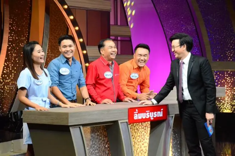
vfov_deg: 13.8
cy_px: 78
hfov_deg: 20.7
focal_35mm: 99
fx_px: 645
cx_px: 118
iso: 6400
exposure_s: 1/500
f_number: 5.6
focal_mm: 66
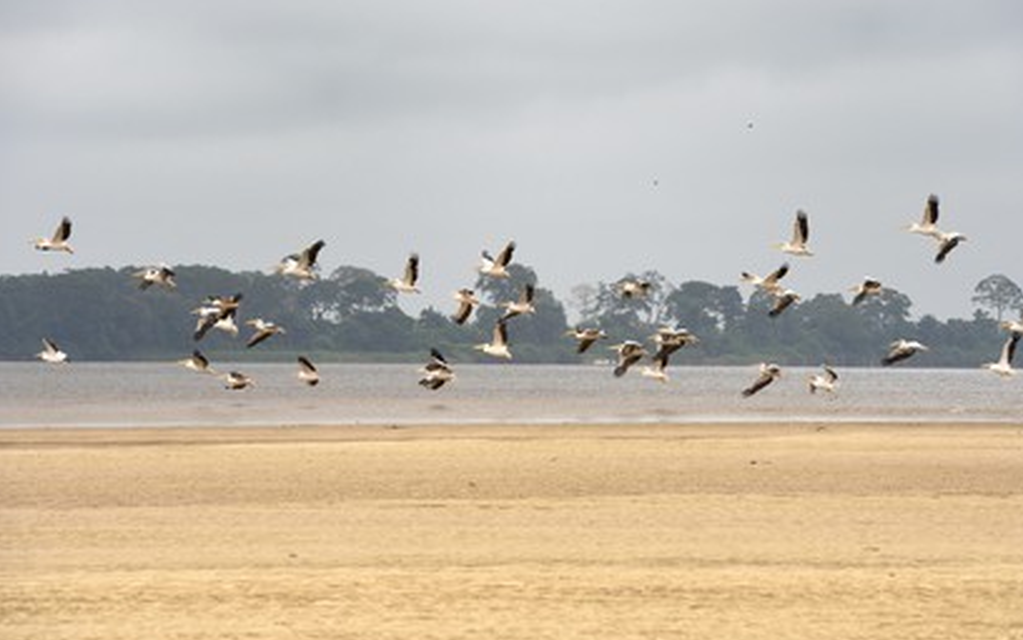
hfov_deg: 10.0
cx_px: 524
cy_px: 344
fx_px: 5855
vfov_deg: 6.3
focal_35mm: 210
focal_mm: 200
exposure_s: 1/800
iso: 800
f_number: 10
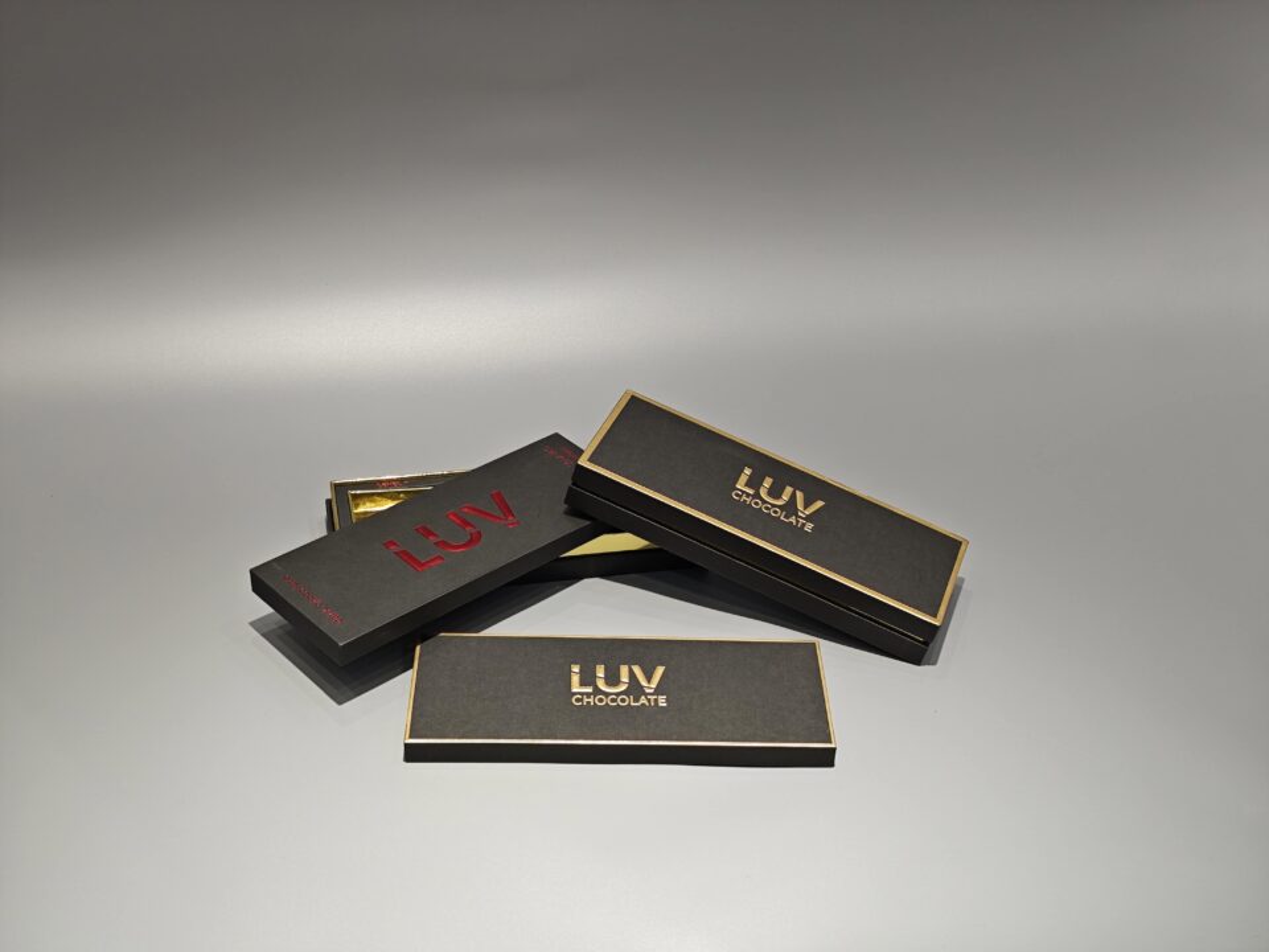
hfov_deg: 41.2
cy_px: 476
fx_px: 1686
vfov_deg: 31.5
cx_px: 634
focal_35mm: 46
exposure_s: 1/105
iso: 50
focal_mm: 6.7
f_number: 2
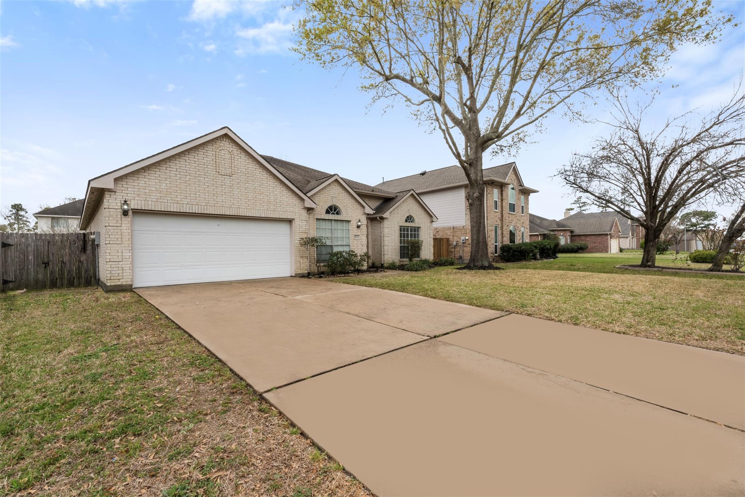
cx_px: 372
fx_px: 310
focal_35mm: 15
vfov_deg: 77.3
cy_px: 248
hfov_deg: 100.4
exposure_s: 1/20
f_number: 9
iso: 800
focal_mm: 15
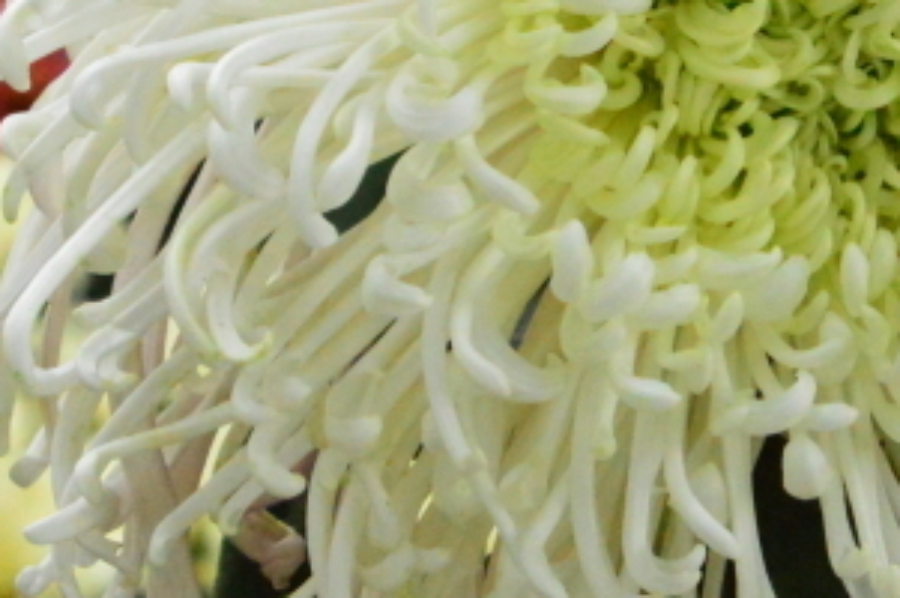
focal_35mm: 460
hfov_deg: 4.5
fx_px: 11487
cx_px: 628
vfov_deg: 3.0
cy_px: 118
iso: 6400
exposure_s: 1/250
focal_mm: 90
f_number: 13
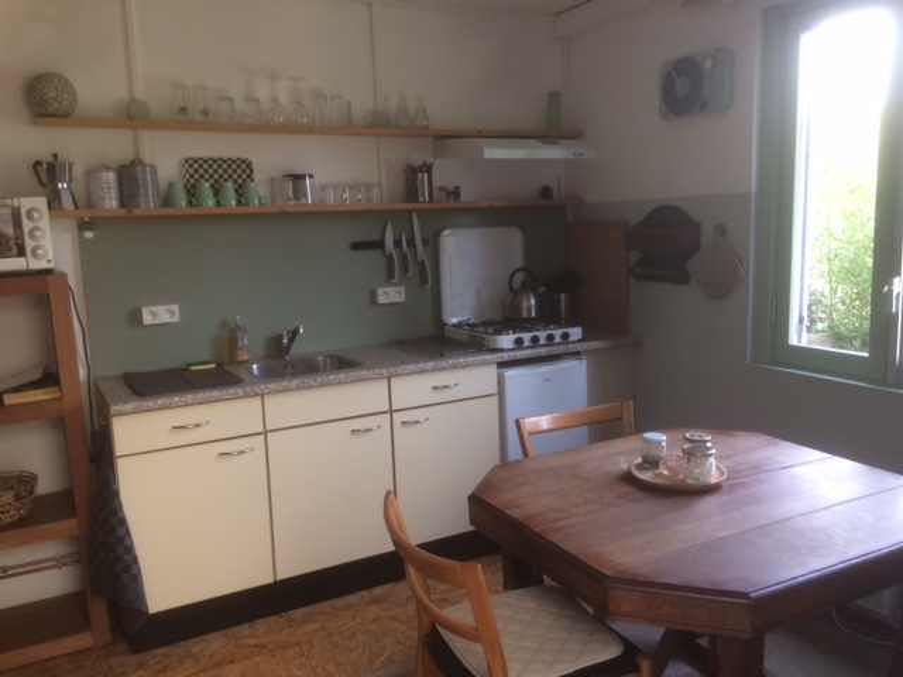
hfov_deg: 61.7
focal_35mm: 29
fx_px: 756
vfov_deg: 48.2
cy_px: 338
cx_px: 452
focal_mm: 4.15
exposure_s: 1/33
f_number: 2.2
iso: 32
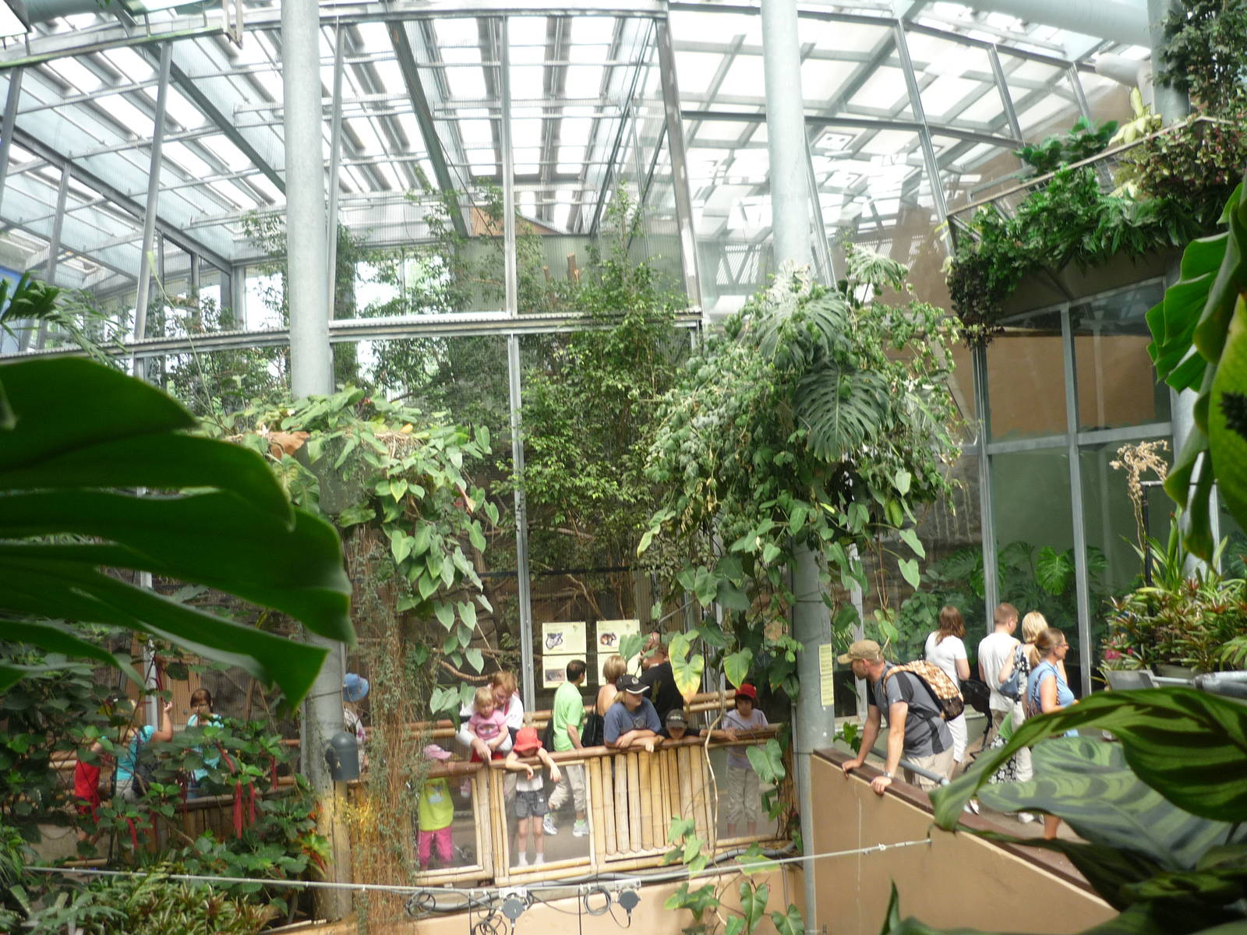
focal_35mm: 33
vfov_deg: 42.9
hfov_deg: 55.4
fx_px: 1189
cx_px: 624
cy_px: 468
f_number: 2.8
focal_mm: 5.5
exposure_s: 1/100
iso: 100
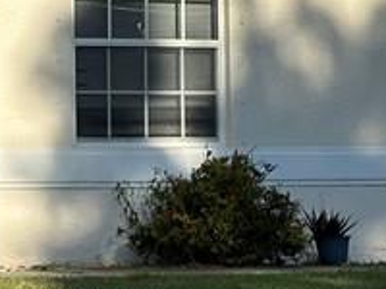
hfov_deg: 8.0
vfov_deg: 6.0
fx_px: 2743
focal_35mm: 246
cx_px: -83
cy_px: 118
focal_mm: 6.86
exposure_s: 1/6211
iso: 80
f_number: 1.78
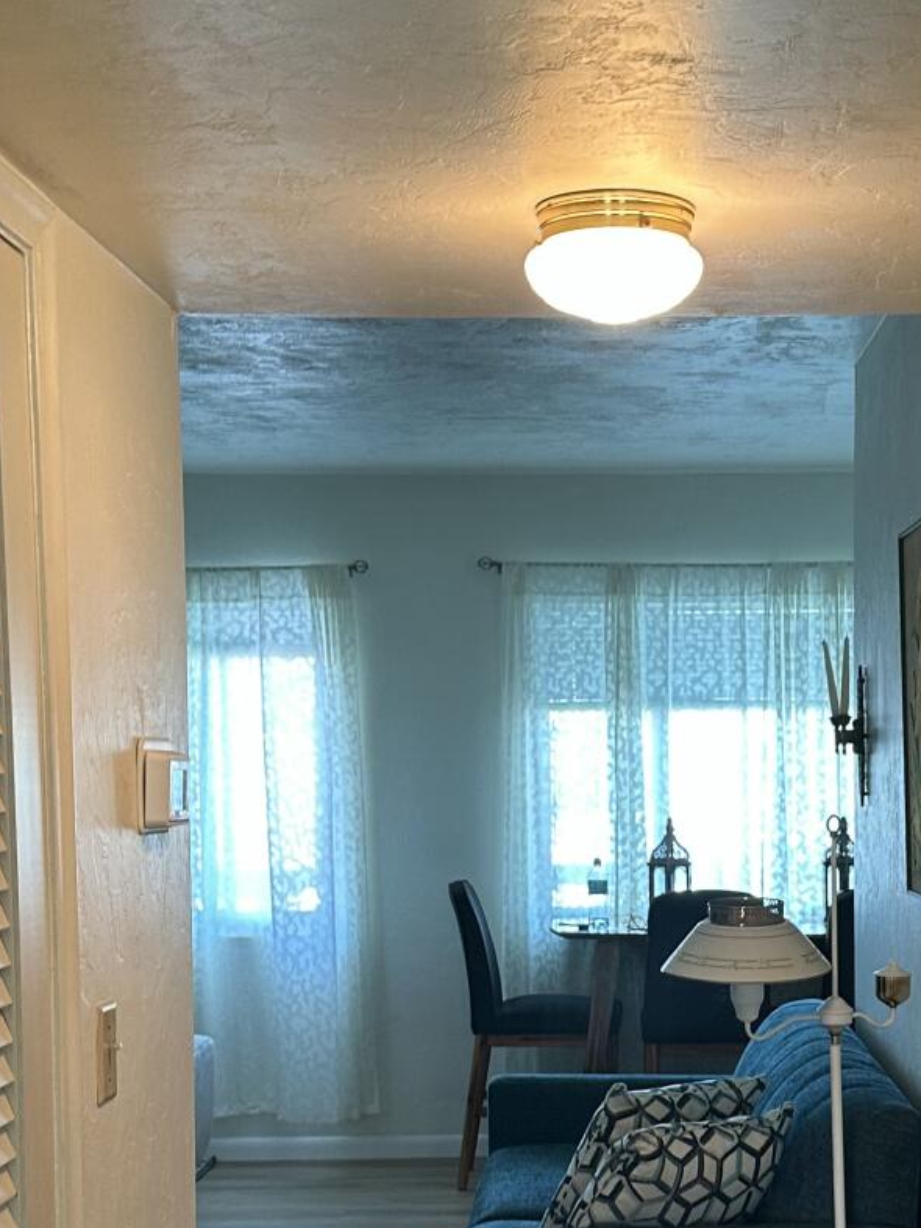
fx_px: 2165
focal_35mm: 61
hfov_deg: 23.8
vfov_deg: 31.3
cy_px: 883
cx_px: 682
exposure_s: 1/60
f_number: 1.78
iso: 160
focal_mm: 6.86
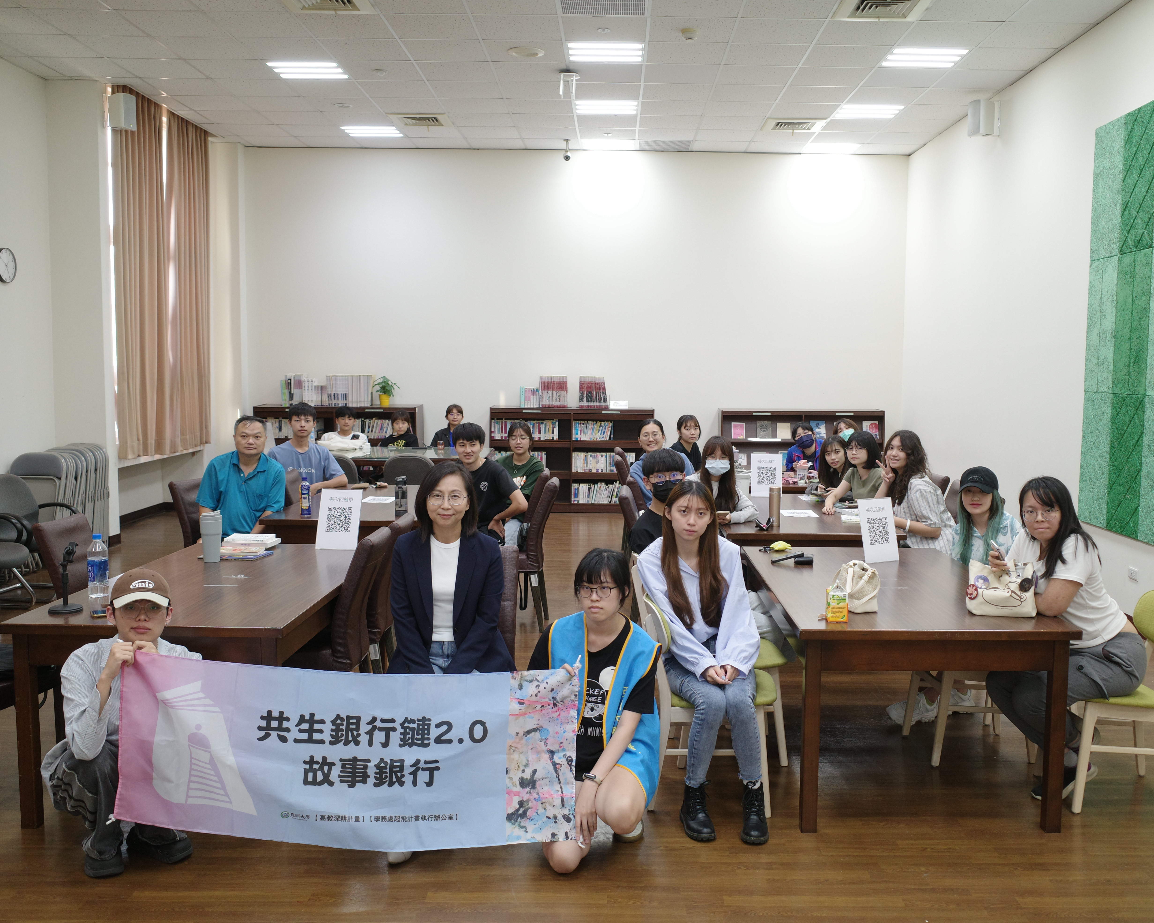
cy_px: 468
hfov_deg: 55.6
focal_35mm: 32
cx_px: 624
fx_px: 1093
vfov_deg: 45.8
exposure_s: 1/80
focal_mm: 18.3
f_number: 2.8
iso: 640
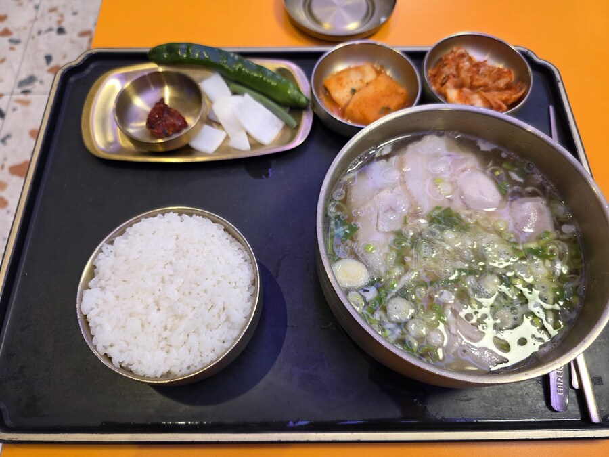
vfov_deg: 58.9
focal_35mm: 23
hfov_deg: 73.9
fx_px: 405
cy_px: 228
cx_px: 304
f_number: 1.7
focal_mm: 6.3
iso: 100
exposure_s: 1/120
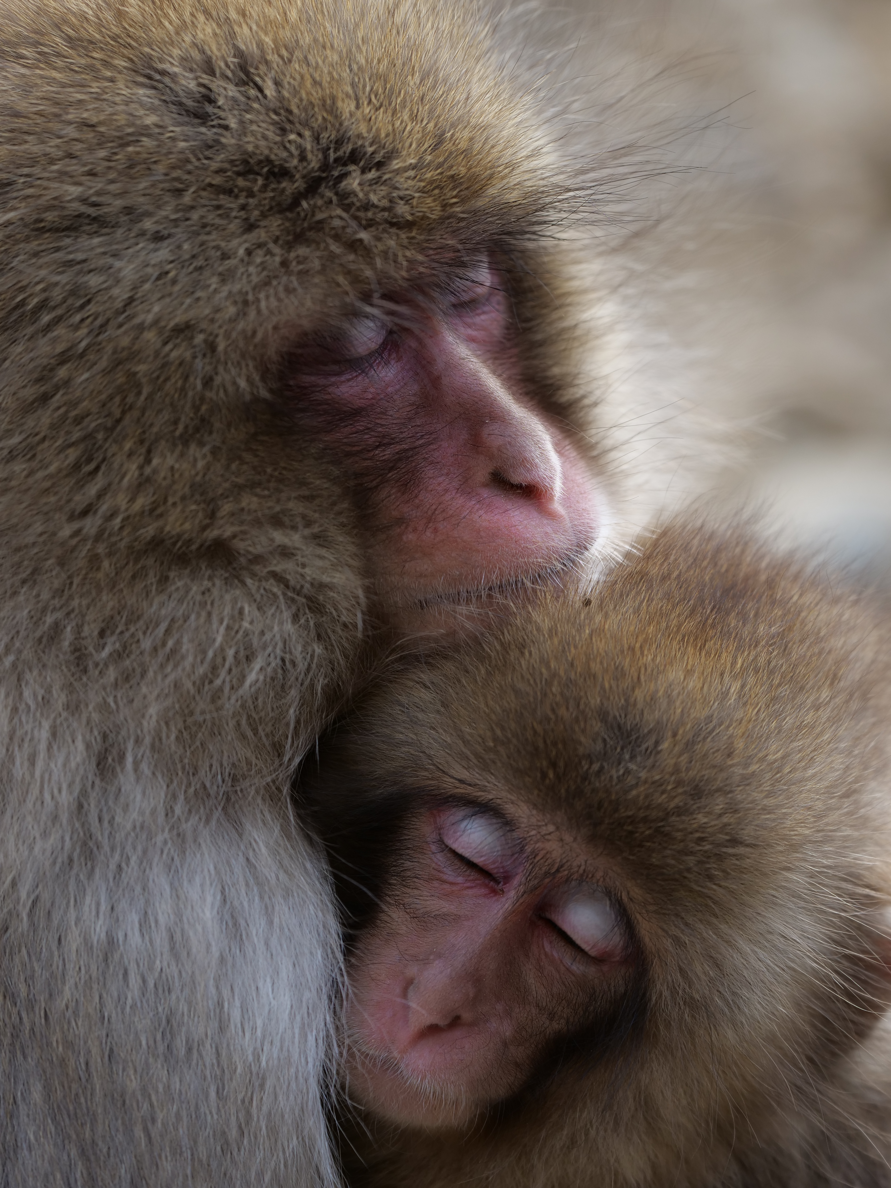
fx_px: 13728
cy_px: 594
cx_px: 446
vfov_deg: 5.0
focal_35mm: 400
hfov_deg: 3.7
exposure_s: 1/320
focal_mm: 200
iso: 200
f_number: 2.8
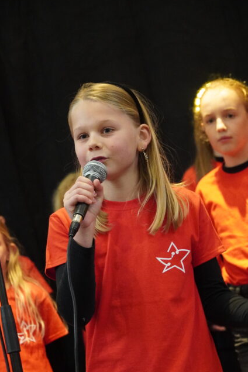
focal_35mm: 166
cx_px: 127
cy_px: 221
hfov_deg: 8.3
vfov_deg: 12.4
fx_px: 1715
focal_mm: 88
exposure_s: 1/60
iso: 6400
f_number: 5
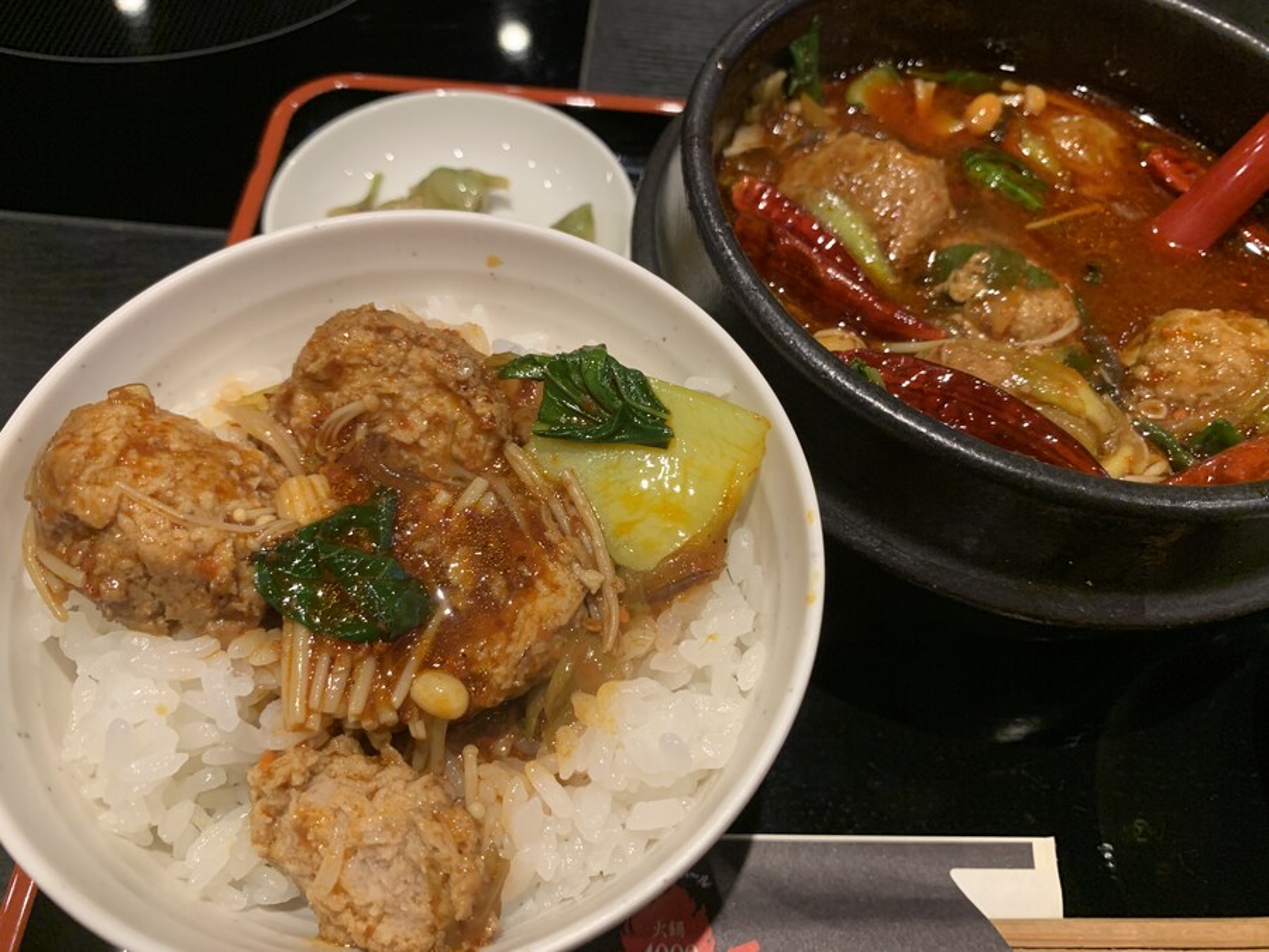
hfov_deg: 67.3
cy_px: 476
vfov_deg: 53.1
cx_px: 634
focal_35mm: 26
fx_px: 953
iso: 250
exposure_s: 1/60
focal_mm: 4.25
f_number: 1.8
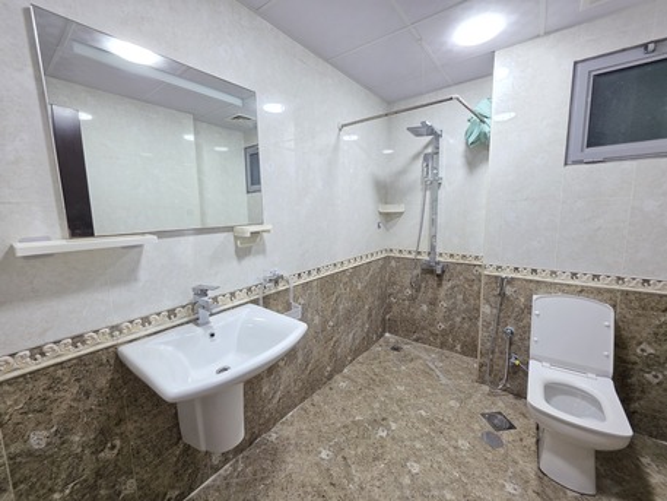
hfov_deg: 106.2
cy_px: 250
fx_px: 251
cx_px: 334
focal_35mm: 13
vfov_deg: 89.9
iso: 160
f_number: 1.9
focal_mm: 2.2
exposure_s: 1/100
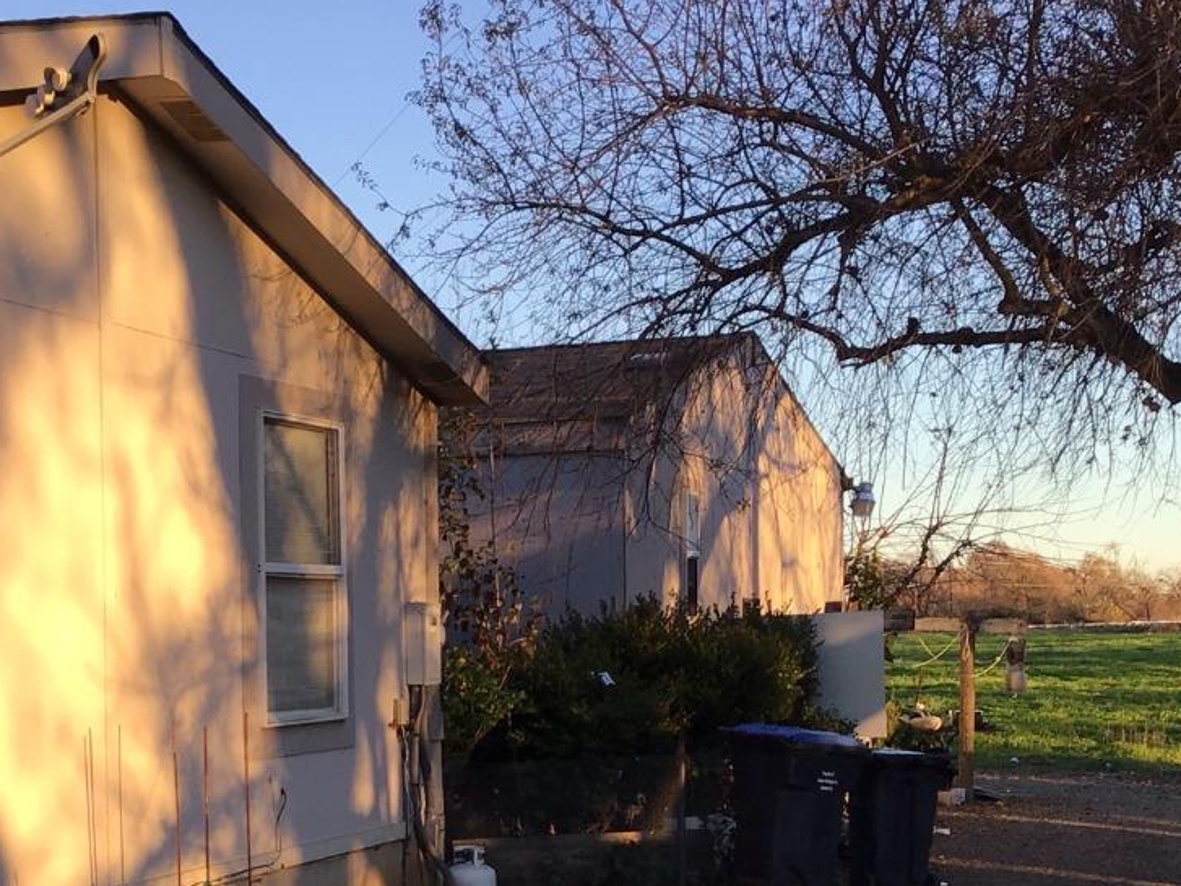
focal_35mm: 64
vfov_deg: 22.5
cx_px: 367
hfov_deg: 30.0
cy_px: 749
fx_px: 2183
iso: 25
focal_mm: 3.3
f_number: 2.4
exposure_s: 1/287
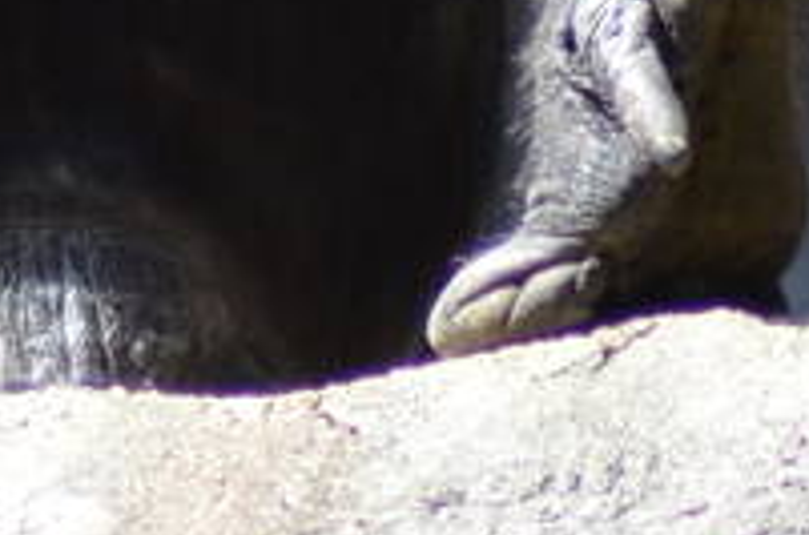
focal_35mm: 1791
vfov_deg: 0.8
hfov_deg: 1.2
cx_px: 254
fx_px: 40152
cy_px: -792
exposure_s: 1/1000
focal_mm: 150
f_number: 4.2
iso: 450
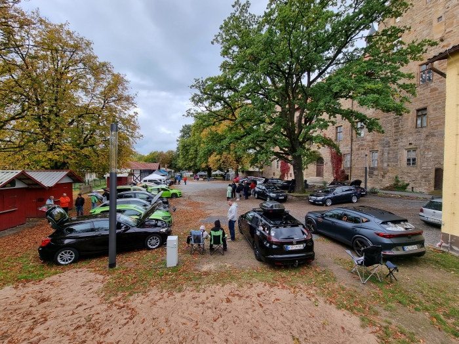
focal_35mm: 13
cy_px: 172
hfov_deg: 106.2
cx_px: 230
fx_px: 172
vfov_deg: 89.9
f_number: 2.2
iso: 50
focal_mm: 2.2
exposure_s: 1/690
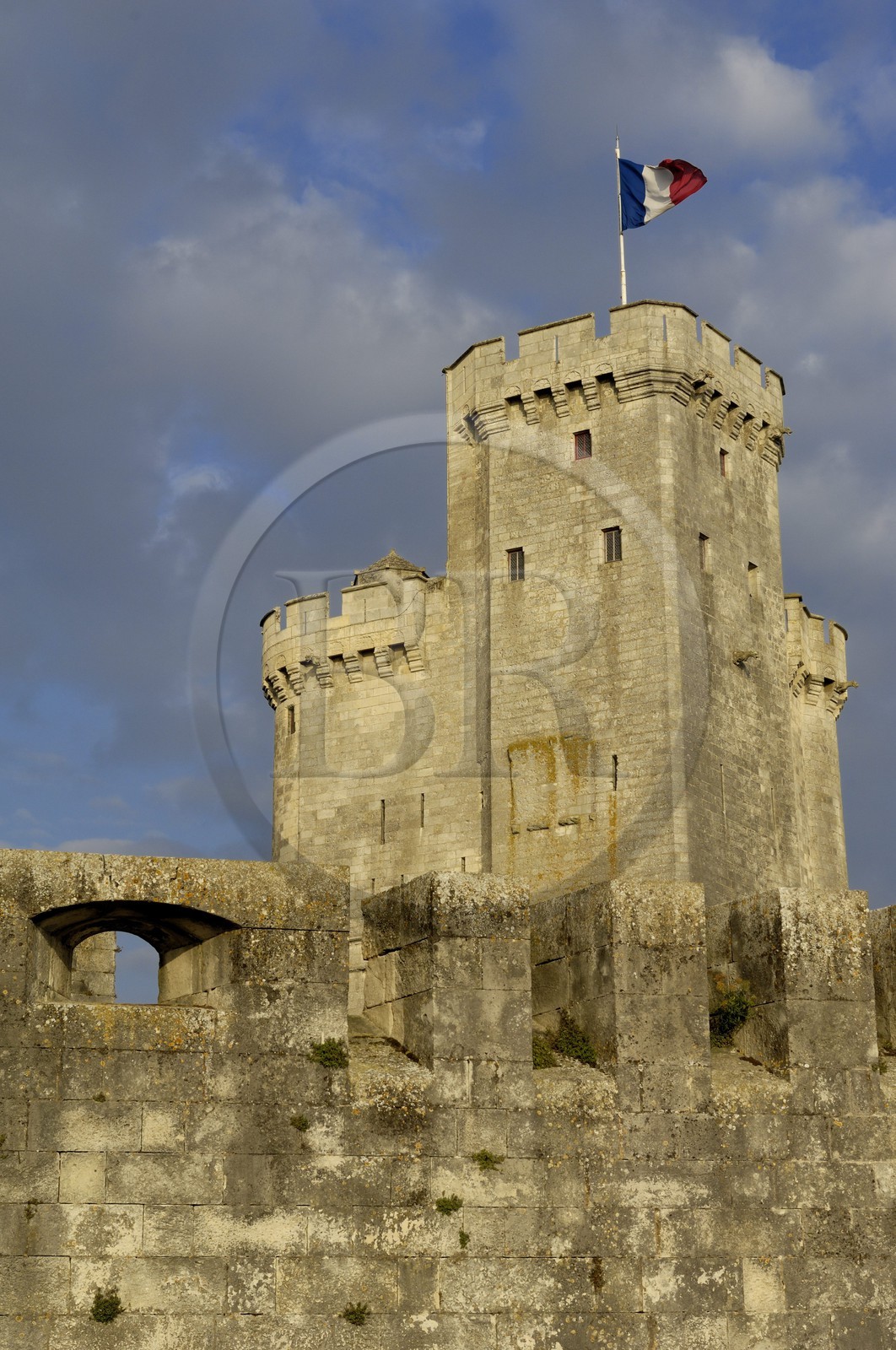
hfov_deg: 22.6
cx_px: 448
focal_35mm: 60
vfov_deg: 33.4
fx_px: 2247
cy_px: 675
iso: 100
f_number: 11
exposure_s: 1/160
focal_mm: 40
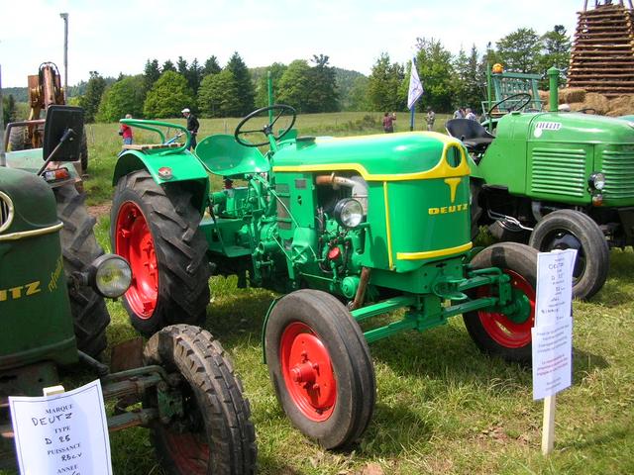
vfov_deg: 40.7
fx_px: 641
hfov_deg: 52.6
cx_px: 317
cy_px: 238
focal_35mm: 35
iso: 50
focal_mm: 5.8
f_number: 2.8
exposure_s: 1/384
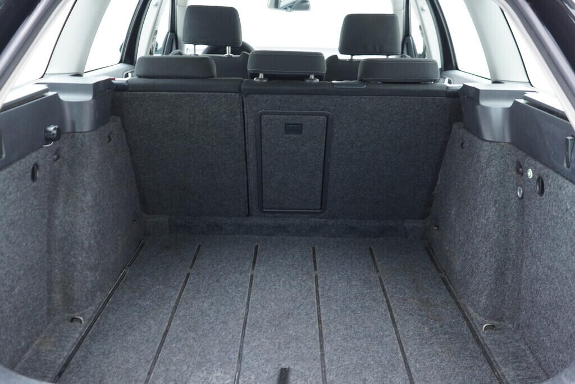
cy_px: 192
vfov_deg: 36.9
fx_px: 575
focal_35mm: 36
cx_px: 288
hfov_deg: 53.1
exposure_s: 1/40
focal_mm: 24
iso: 640
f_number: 2.8
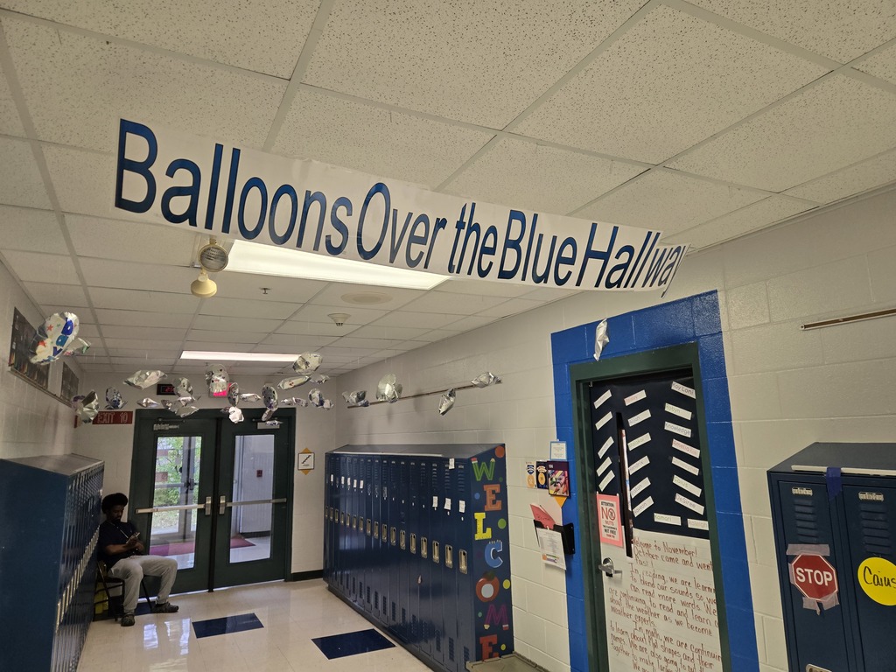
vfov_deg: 58.9
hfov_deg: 73.9
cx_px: 448
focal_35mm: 23
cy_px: 336
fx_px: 595
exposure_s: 1/64
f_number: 1.8
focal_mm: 5.4
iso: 100
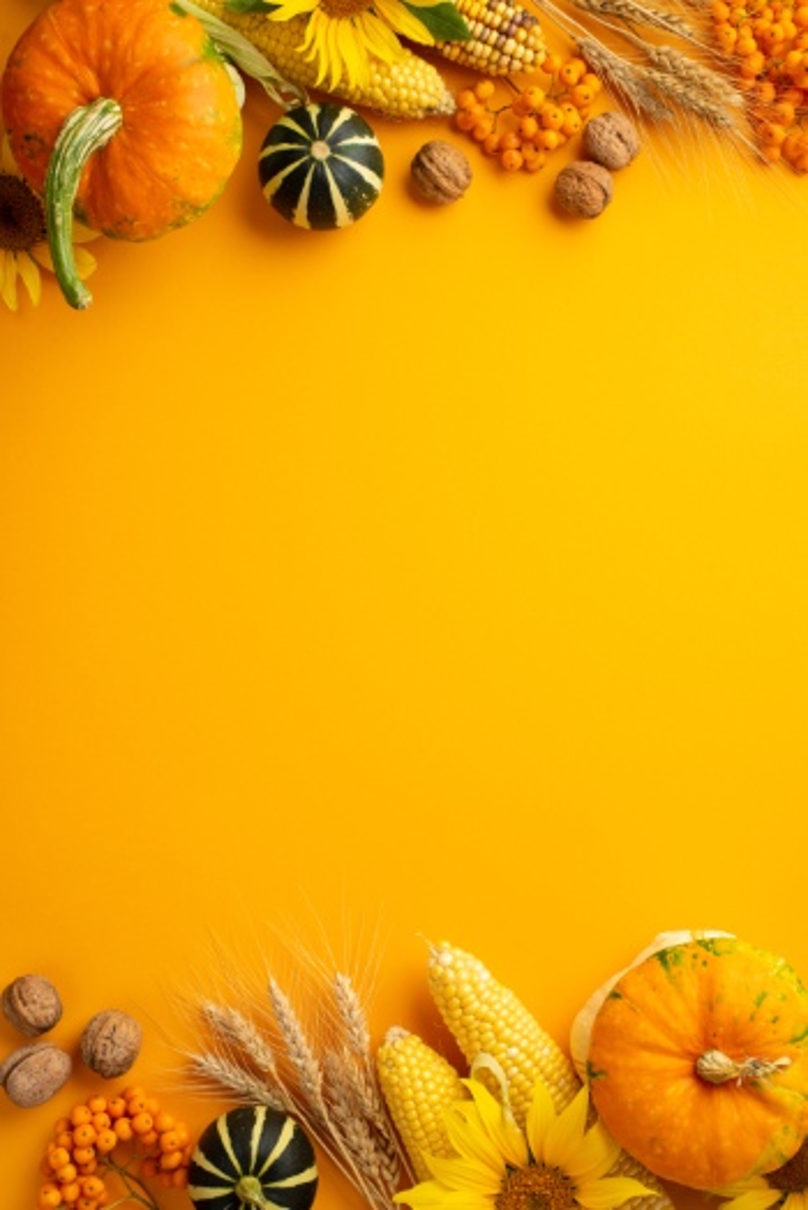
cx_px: 404
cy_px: 605
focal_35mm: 50
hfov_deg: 27.0
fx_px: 1681
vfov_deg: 39.6
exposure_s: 1/125
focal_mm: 50
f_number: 8
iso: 100
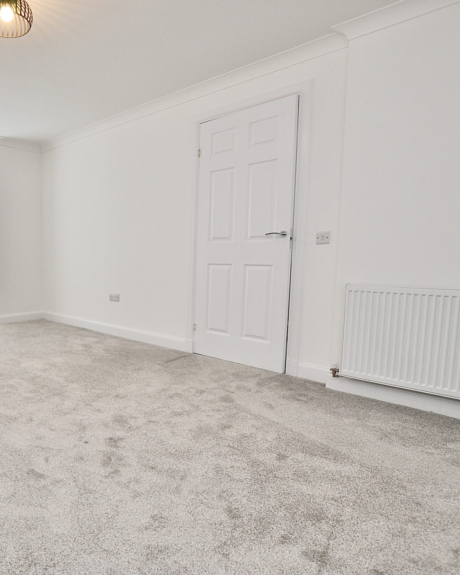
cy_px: 289
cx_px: 89
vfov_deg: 75.0
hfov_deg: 58.1
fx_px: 374
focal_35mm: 22
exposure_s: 1/100
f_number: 5
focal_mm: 10
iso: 400
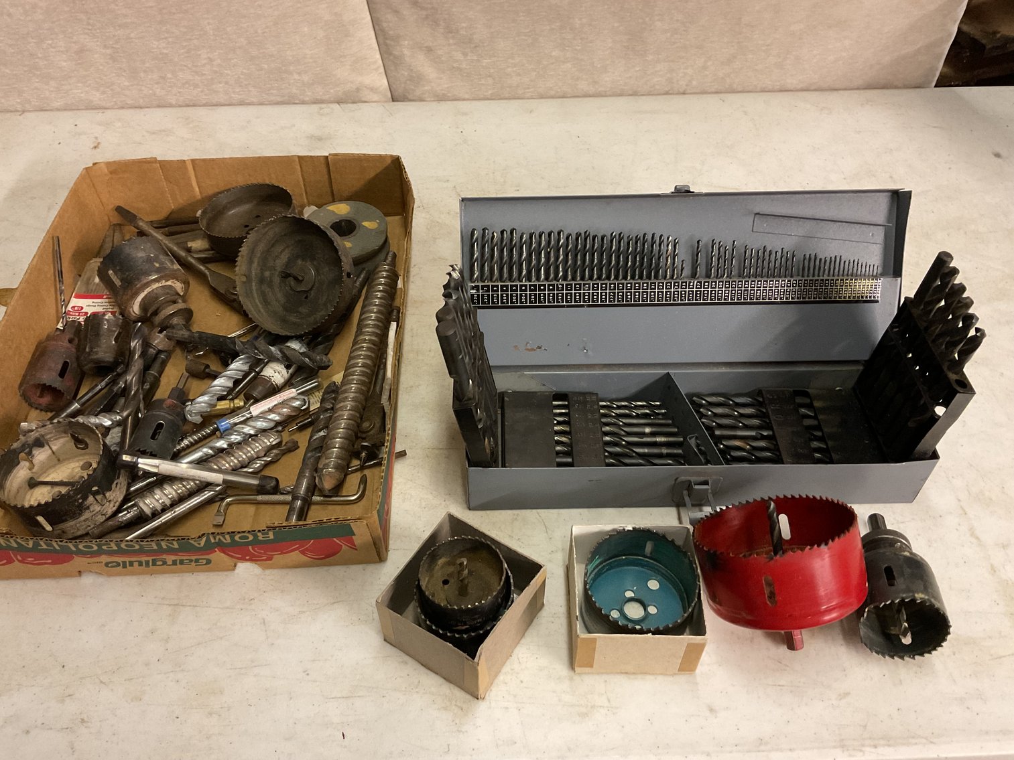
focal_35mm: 29
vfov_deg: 48.2
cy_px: 380
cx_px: 507
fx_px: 850
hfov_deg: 61.7
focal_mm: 3
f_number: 1.8
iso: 250
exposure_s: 1/40
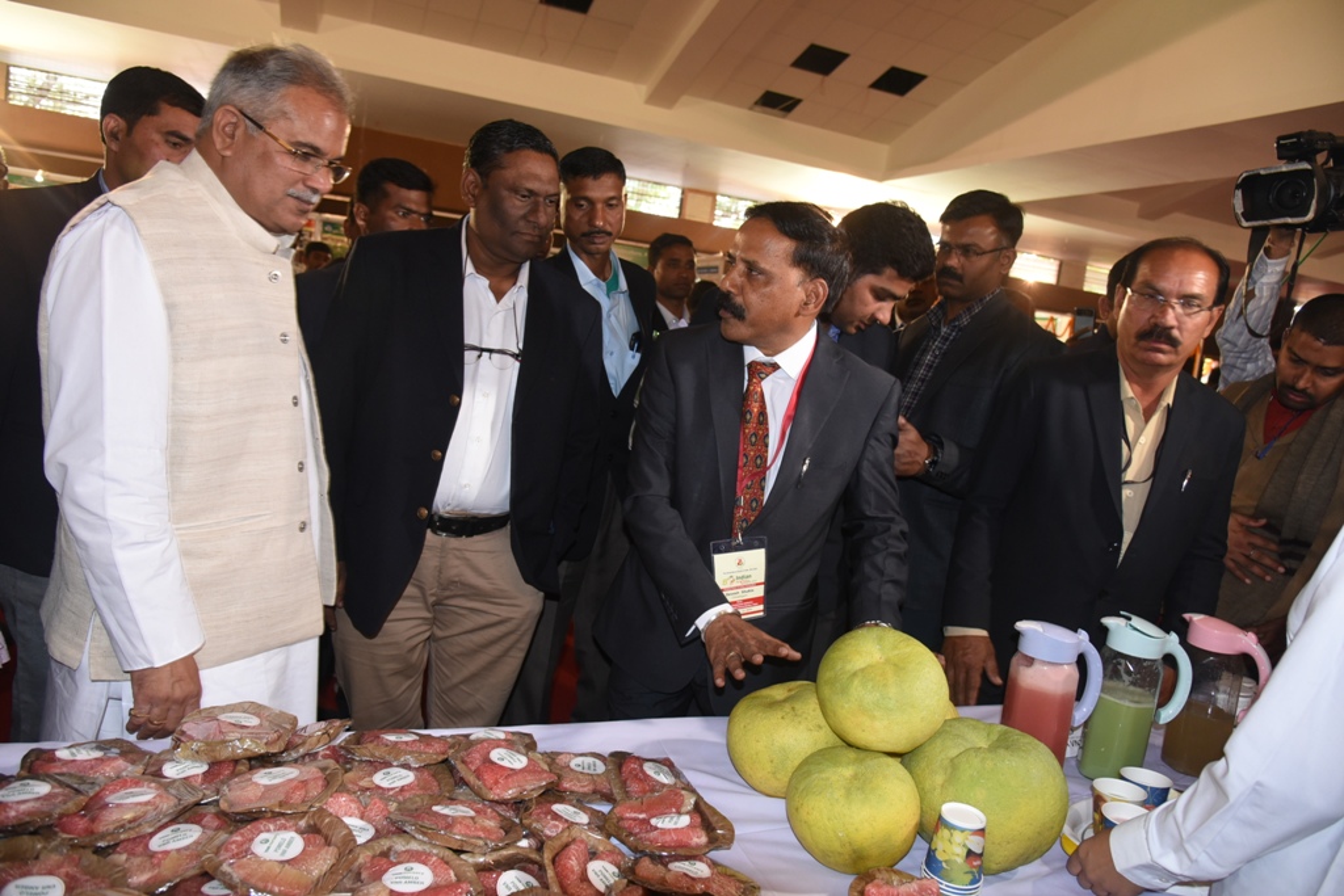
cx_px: 672
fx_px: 896
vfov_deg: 53.1
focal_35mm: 24
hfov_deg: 73.7
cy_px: 448
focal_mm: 24
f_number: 5.6
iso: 1250
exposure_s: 1/60
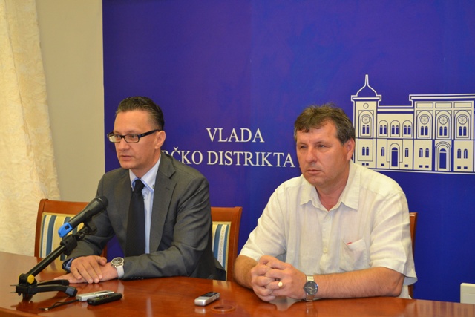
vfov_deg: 23.8
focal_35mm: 57
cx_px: 238
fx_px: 752
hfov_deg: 35.0
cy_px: 158
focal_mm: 38
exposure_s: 1/60
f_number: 5
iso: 1000
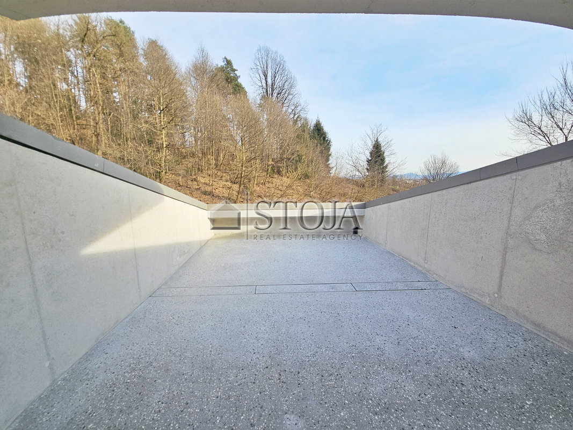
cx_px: 286
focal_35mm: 13
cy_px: 215
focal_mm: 2.2
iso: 50
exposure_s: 1/1041
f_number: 2.2
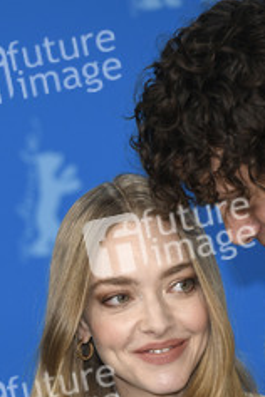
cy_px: 322
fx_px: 3721
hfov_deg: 4.1
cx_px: 218
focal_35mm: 337
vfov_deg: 6.1
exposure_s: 1/400
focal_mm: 200
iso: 640
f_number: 4
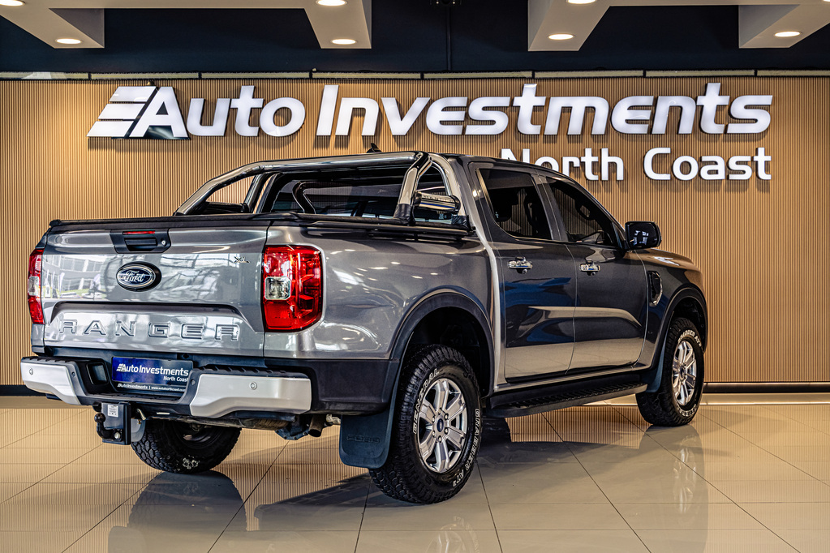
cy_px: 276
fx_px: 1199
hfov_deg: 38.2
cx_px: 415
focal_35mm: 52
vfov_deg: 26.0
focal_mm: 52
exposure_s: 1/125
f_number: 4.5
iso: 500
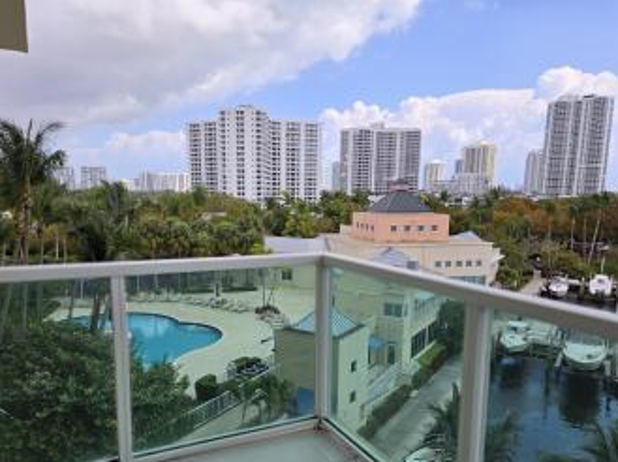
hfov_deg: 63.4
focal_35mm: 28
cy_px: 280
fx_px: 499
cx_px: 284
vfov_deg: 49.3
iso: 25
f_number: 1.8
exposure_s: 1/1350
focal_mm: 5.4
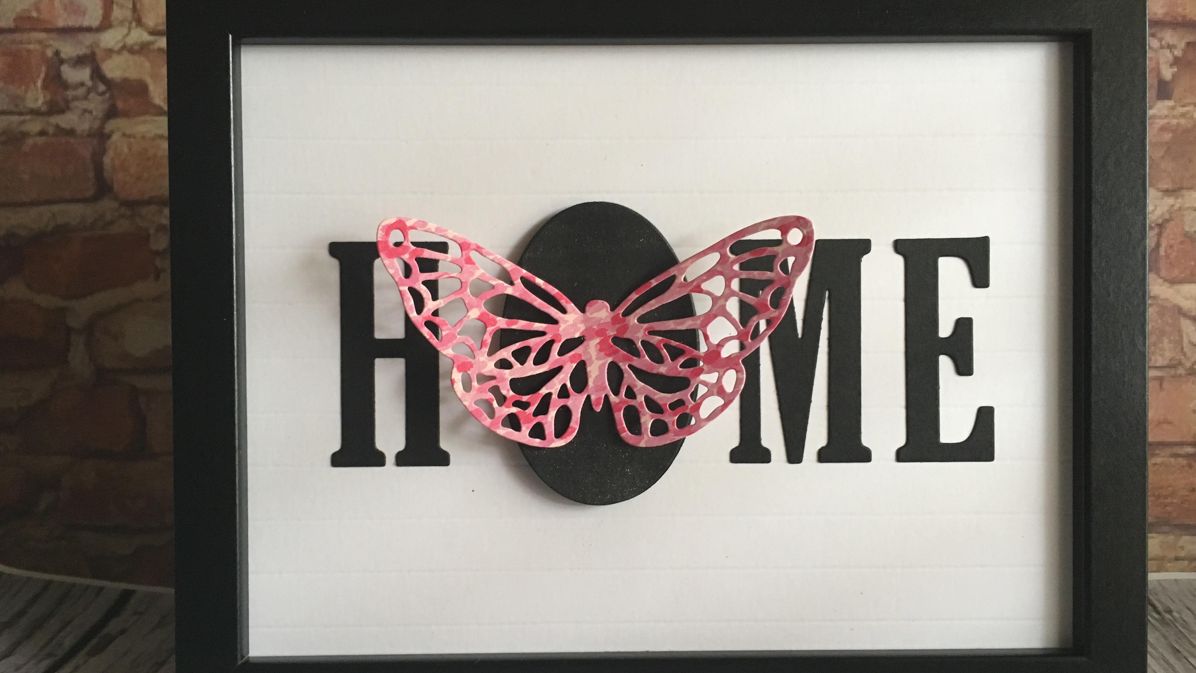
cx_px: 602
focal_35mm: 32
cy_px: 376
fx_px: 1015
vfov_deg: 36.6
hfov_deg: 61.0
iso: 160
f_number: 2.2
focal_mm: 4.15
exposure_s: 1/33
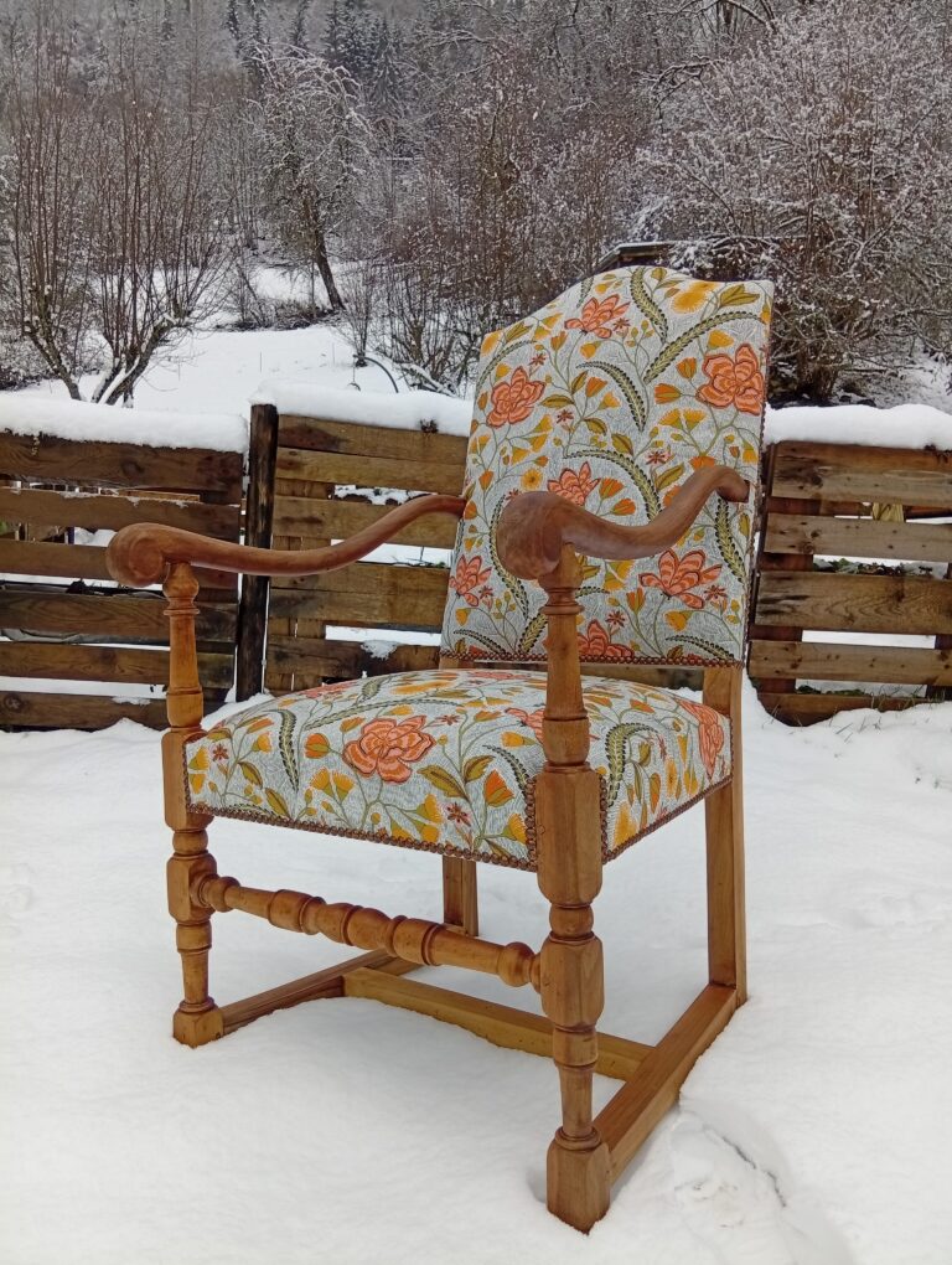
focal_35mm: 27
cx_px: 476
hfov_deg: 51.5
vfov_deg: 65.2
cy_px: 632
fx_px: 988
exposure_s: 1/656
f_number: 1.8
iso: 52
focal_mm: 3.84
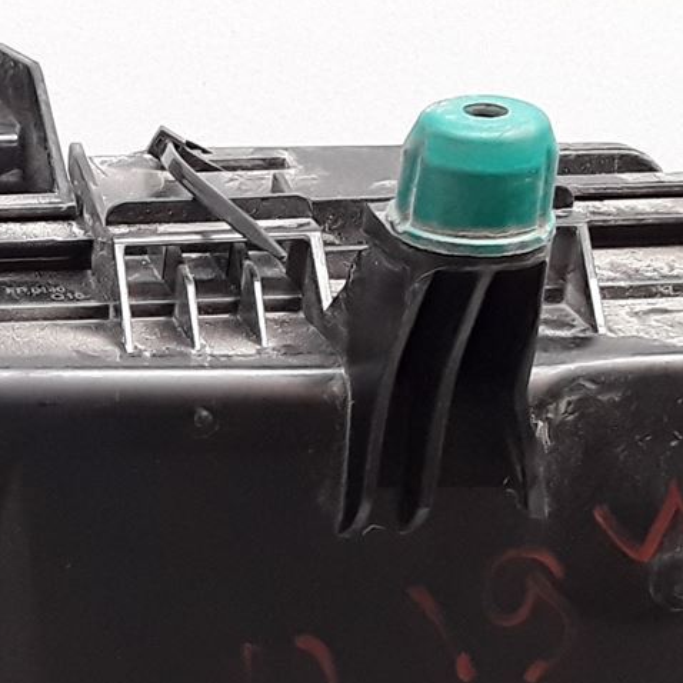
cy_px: 647
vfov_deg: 16.2
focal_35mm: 106
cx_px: -206
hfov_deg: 15.6
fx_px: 2366
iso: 80
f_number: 1.9
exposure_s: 1/50
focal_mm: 2.91
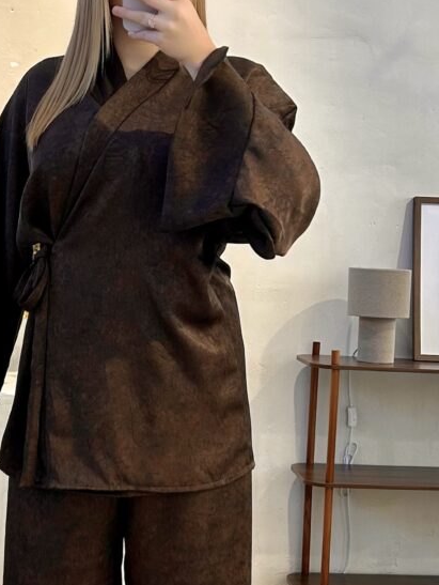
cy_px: 421
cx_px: 153
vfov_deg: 47.5
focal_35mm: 38
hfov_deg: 37.4
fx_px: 642
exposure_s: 1/121
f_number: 1.5
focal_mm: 5.7
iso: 50
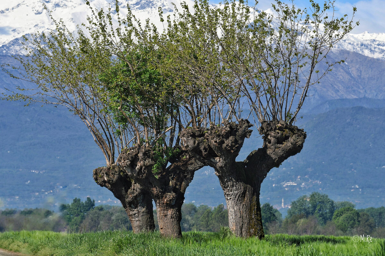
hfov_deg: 6.9
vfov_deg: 4.6
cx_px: 192
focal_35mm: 300
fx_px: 3208
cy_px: 128
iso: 100
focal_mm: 200
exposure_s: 1/250
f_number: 9
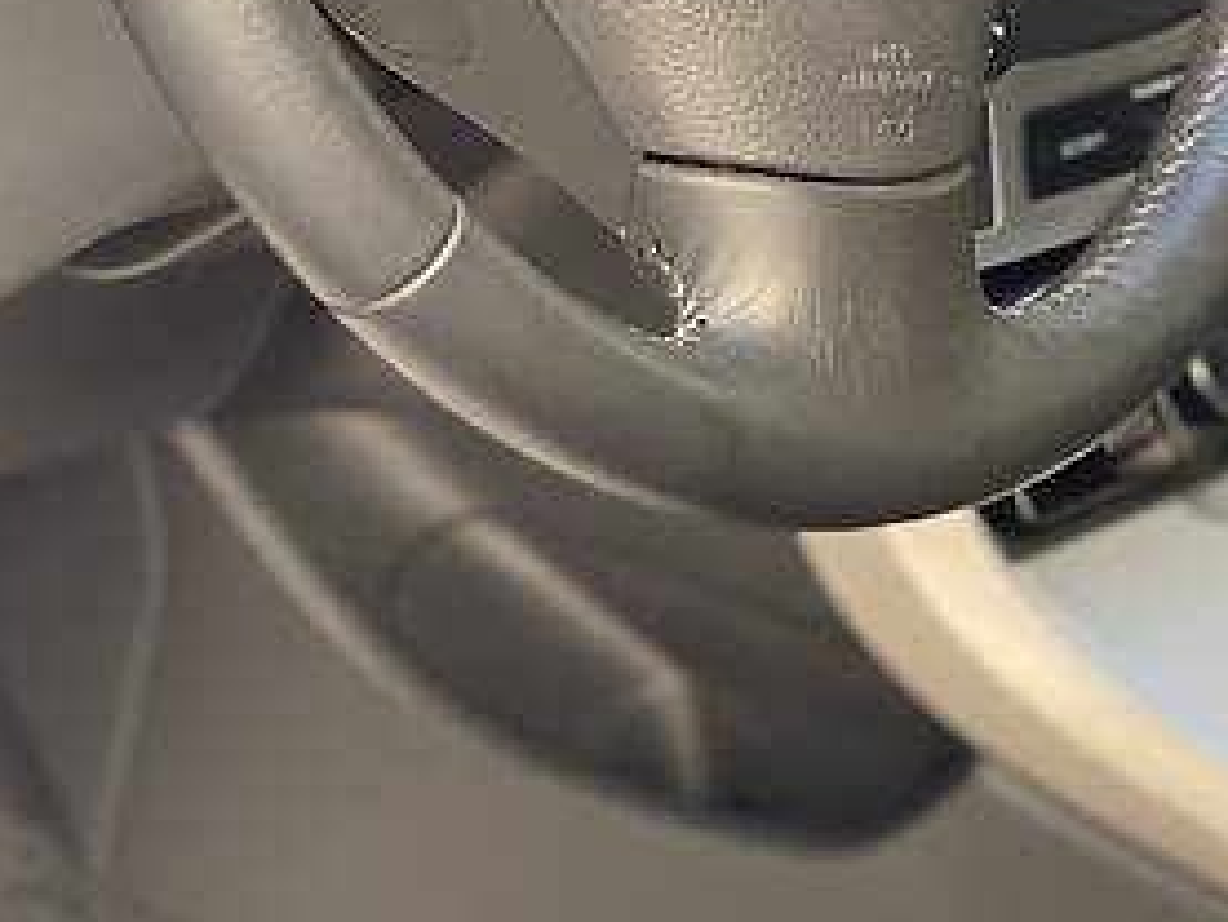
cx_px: 168
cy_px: -226
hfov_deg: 13.1
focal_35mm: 150
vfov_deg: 9.7
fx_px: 5324
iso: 100
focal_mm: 6
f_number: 2
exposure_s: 1/122
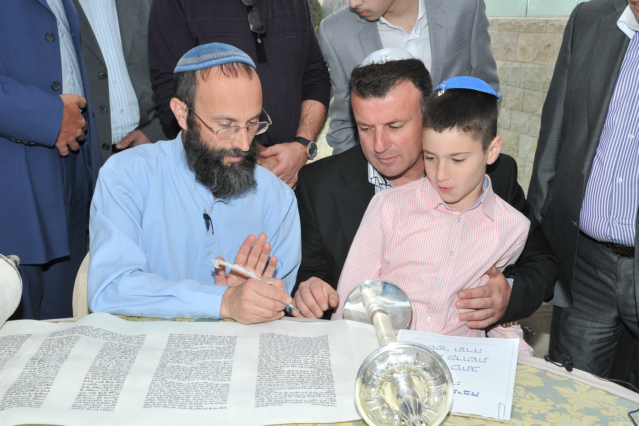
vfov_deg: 28.1
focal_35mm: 48
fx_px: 852
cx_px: 320
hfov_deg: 41.1
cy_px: 213
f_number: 13
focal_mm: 48
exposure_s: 1/250
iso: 500
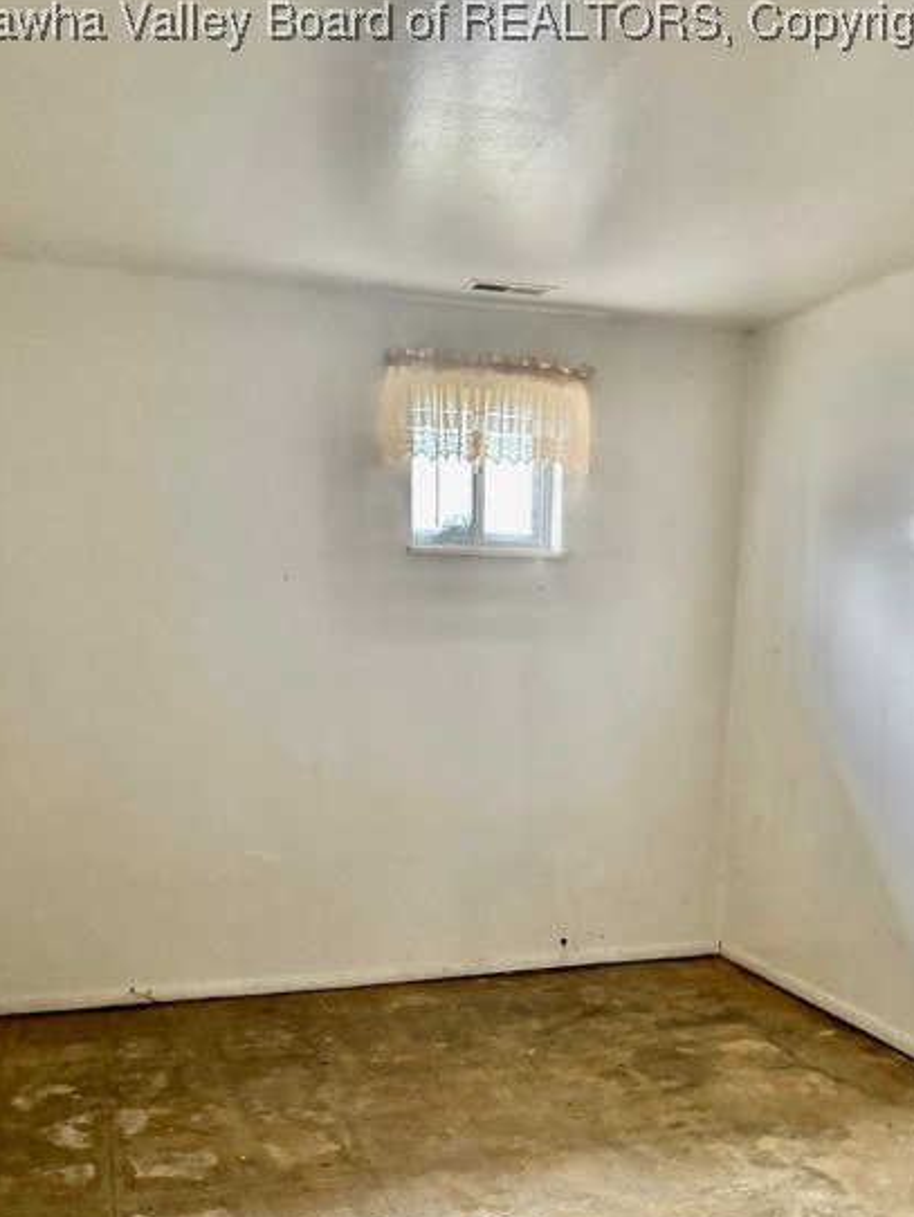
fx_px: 1196
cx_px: 496
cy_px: 851
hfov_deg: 41.8
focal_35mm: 34
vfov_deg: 52.5
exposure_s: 1/36
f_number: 1.78
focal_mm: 6.76
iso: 1000
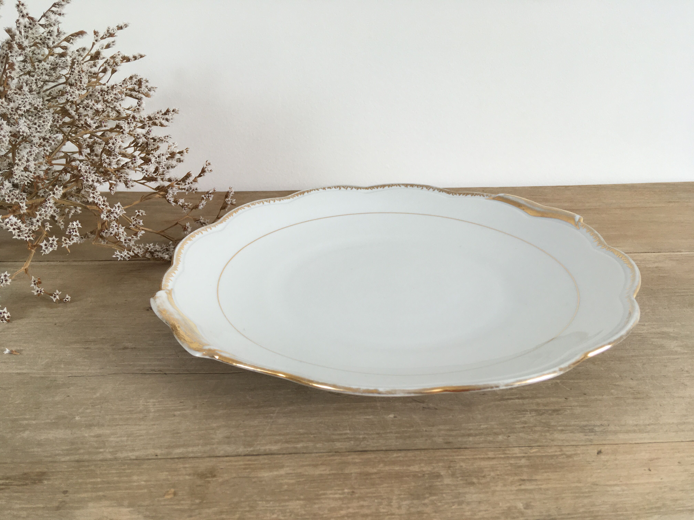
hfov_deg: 61.7
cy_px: 260
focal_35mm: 29
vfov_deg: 48.2
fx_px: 581
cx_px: 347
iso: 32
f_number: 2.2
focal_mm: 4.15
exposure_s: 1/100
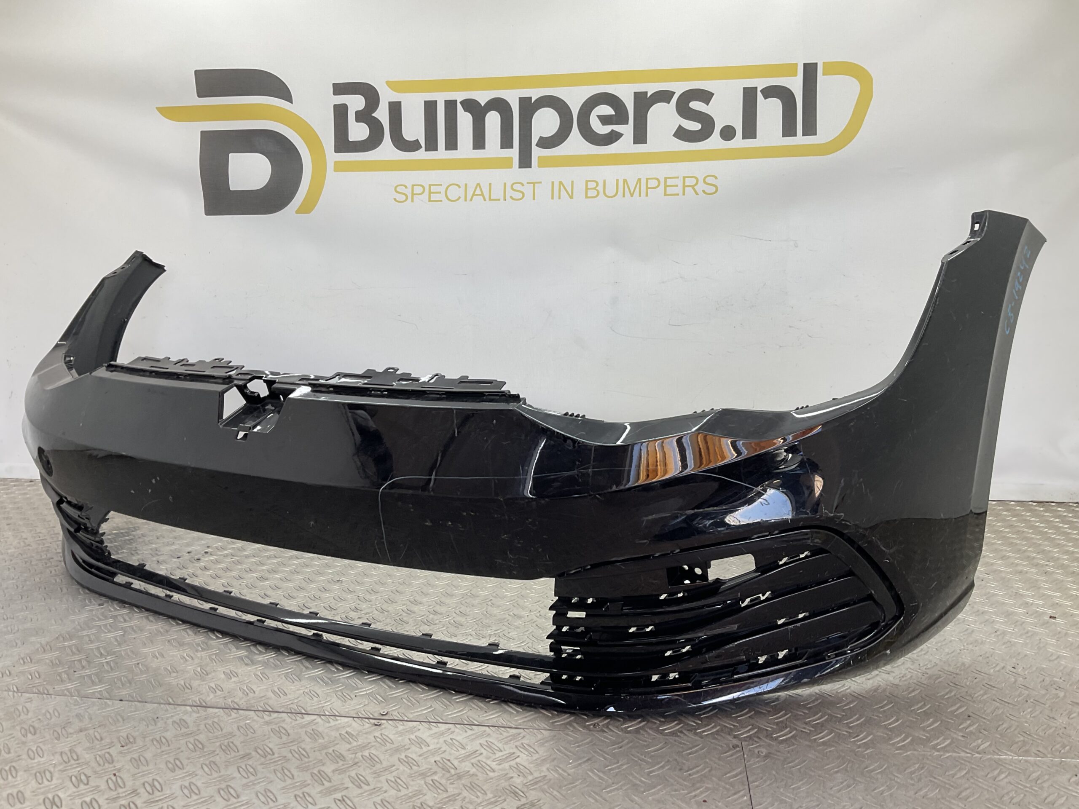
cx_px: 540
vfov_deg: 48.2
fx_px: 904
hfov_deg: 61.7
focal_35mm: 29
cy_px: 404
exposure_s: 1/110
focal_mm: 3
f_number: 1.8
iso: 16
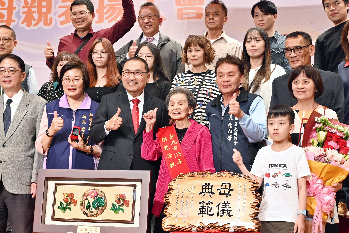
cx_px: 176
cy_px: 116
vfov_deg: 15.0
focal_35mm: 91
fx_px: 882
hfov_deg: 22.4
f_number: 5
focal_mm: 53
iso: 800
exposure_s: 1/125
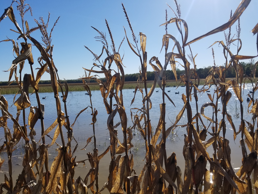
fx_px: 194
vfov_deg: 53.1
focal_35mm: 26
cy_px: 97
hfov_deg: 67.3
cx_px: 129
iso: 50
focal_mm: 4.25
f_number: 1.7
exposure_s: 1/3824
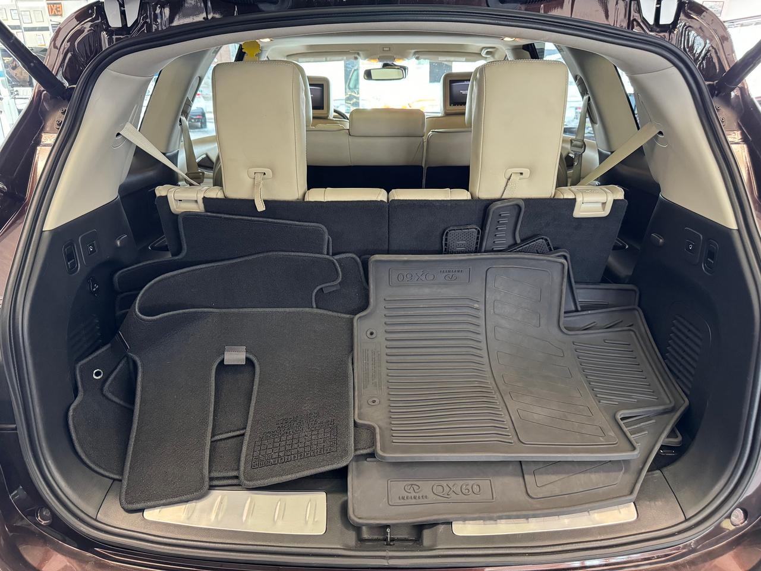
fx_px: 528
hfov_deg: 71.6
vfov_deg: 56.8
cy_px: 286
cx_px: 380
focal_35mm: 24
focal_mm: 6.76
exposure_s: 1/60
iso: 640
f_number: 1.78
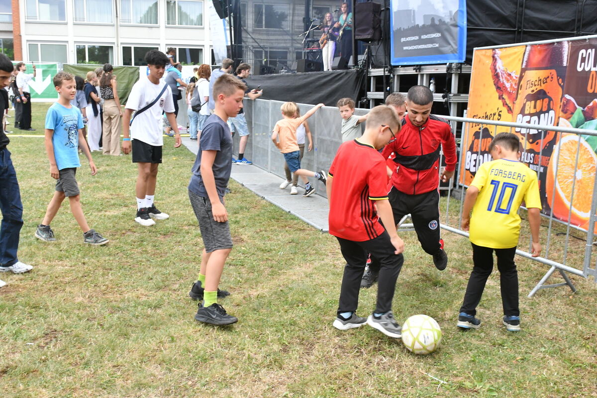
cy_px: 199
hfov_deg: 53.1
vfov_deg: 36.9
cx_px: 298
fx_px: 597
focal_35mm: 36
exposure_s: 1/200
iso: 2000
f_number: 7.1
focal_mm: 24
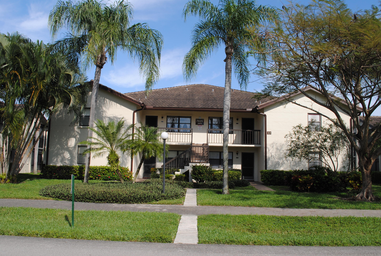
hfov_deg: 57.1
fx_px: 350
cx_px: 190
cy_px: 128
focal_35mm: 33
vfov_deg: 40.1
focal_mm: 22
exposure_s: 1/250
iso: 100
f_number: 8
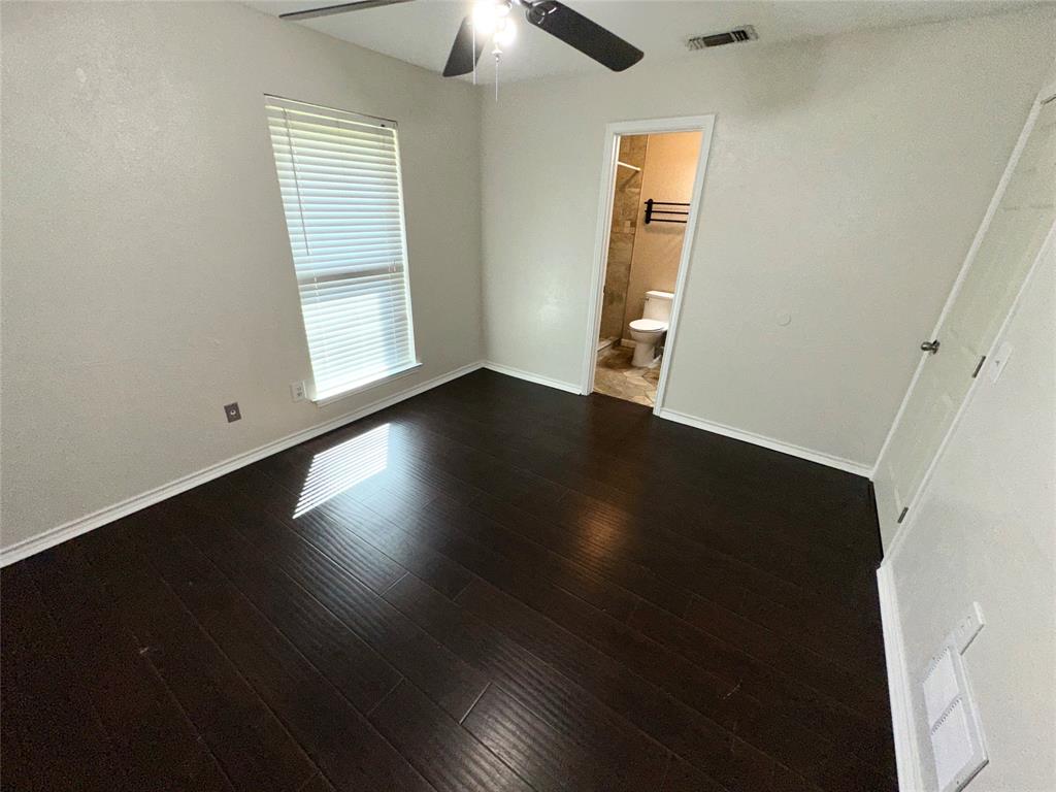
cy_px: 396
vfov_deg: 85.7
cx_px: 528
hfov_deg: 102.1
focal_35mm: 14
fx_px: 427
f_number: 2.2
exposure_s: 1/122
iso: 40
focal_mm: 2.22
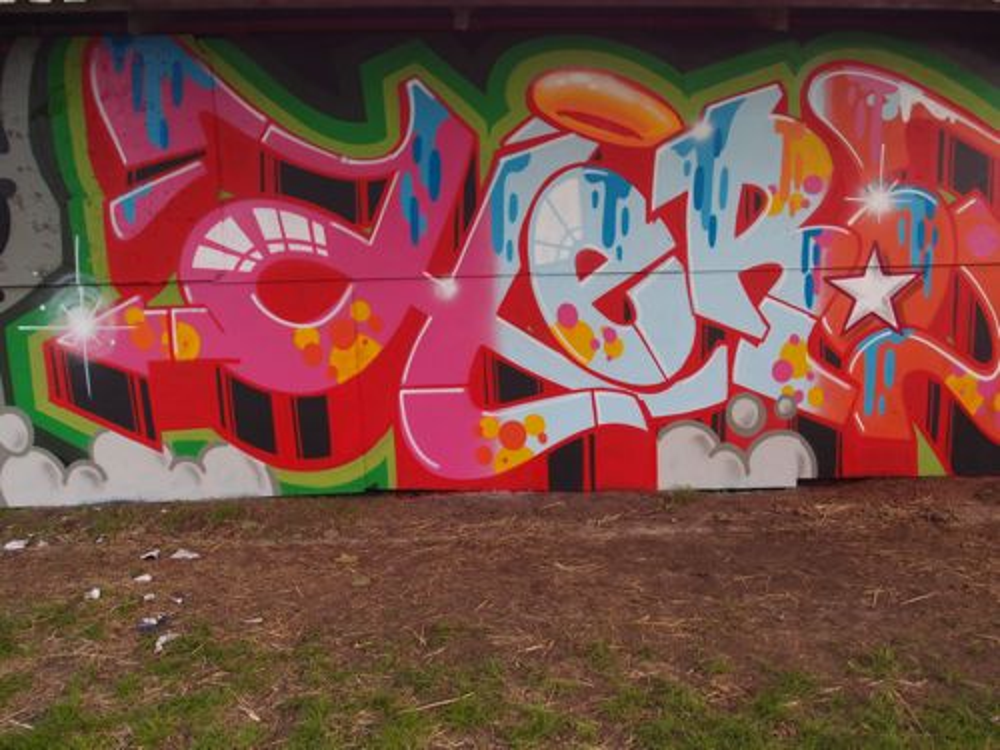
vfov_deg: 49.7
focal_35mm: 28
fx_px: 809
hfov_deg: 63.4
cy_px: 375
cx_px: 500
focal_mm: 6
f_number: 2.2
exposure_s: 1/80
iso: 100
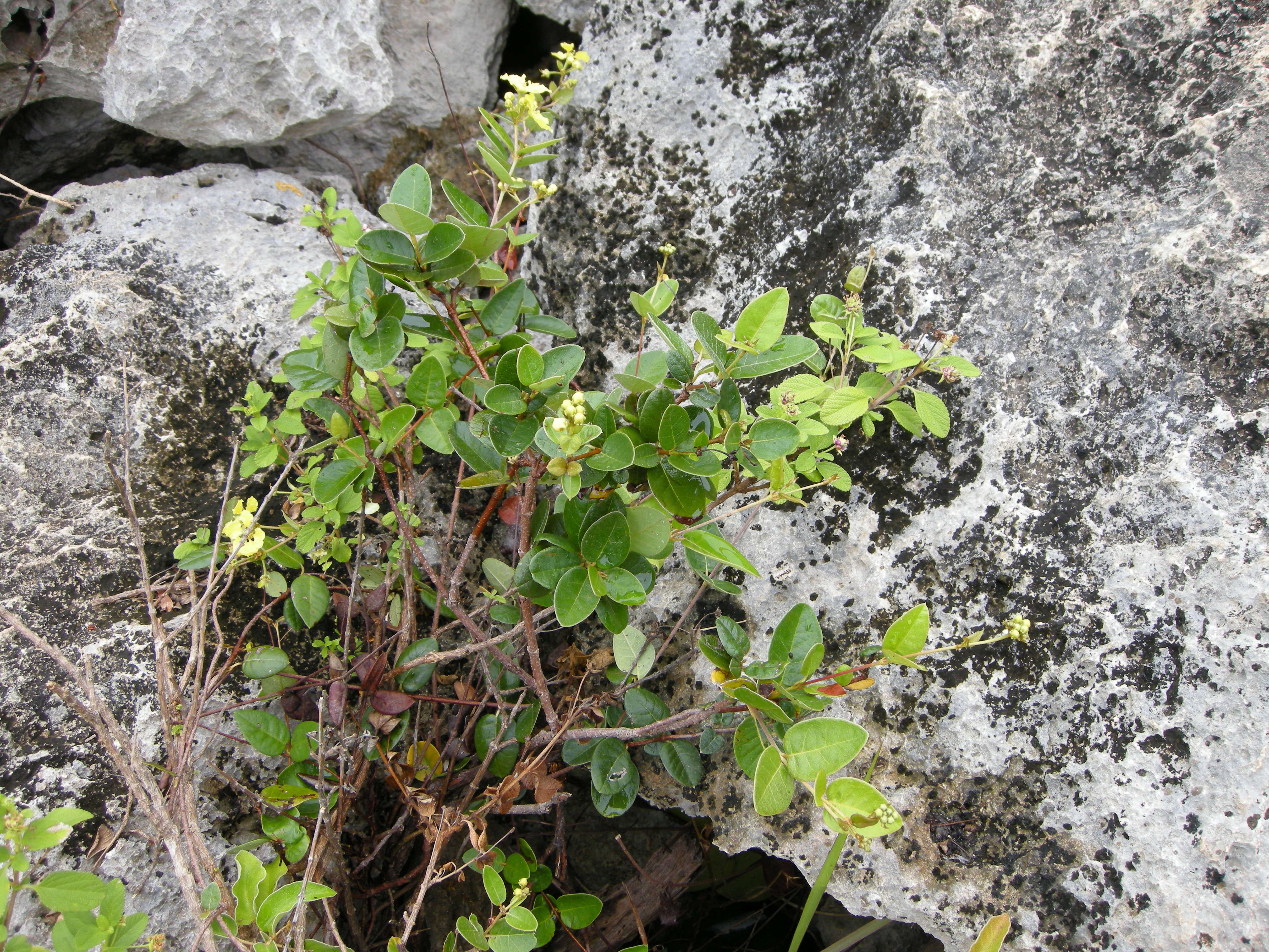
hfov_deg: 52.6
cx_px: 634
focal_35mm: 35
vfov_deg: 40.7
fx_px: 1283
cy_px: 476
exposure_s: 1/122
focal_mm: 7.5
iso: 64
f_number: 4.3
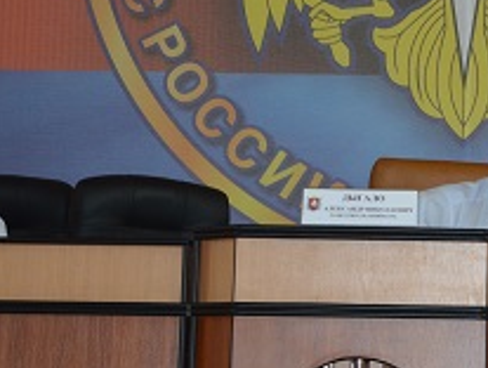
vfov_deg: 9.9
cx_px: 505
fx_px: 2118
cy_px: 88
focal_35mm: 150
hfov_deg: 12.9
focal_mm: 48
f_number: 5.3
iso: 800
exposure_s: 1/60
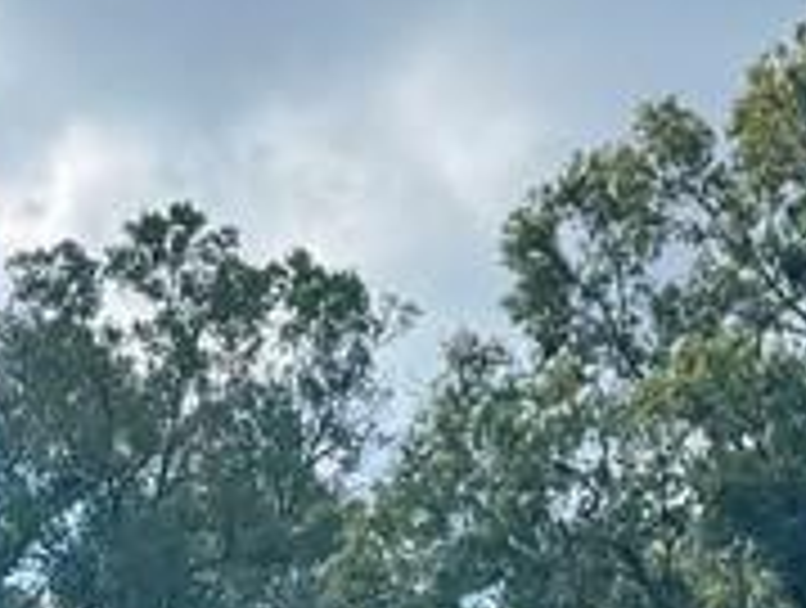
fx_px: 3196
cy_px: 1531
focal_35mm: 137
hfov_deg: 14.2
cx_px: 5
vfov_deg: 9.5
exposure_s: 1/3247
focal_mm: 6.76
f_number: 1.78
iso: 80
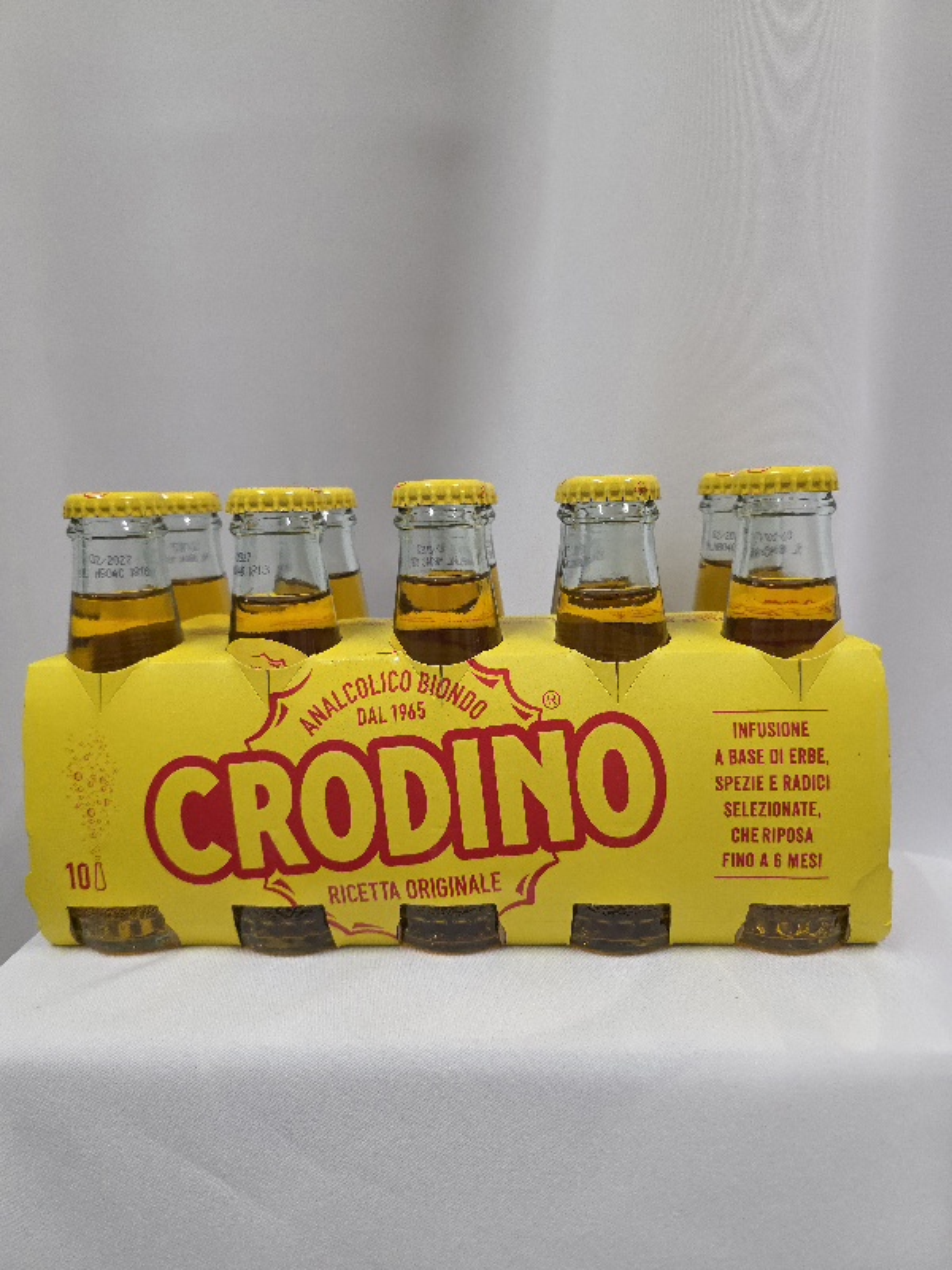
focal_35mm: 23
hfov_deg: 58.9
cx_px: 476
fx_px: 843
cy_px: 635
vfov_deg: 73.9
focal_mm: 6.3
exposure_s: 1/101
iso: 500
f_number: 1.7
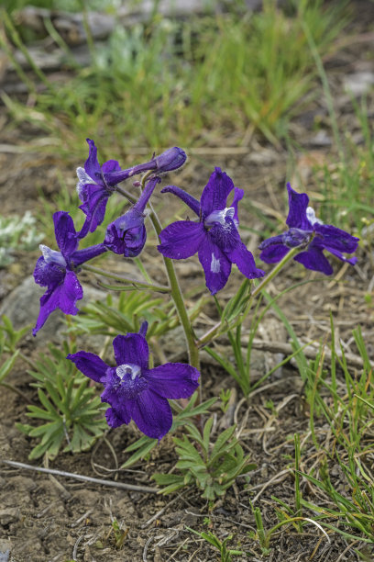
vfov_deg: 17.6
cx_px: 187
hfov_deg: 11.8
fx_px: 1808
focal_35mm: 116
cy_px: 281
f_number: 20
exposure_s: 1/25
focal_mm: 116
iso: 200
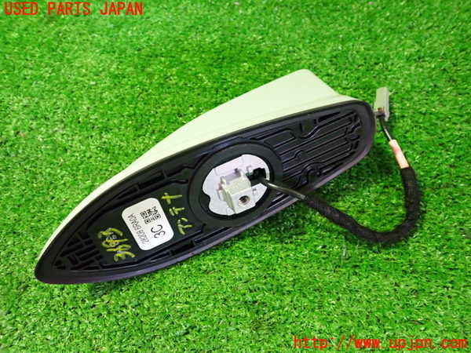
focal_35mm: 30
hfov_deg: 60.0
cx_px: 236
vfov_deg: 46.8
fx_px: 408
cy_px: 176
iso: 800
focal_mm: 5.4
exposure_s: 1/25
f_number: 2.3
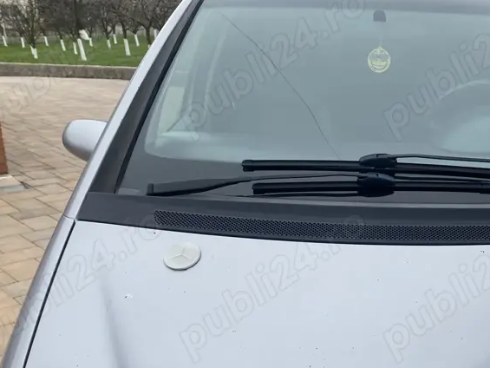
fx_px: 651
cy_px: 298
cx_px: 373
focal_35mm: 46
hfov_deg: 40.0
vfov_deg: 30.7
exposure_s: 1/1447
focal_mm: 4.25
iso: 32
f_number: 1.8
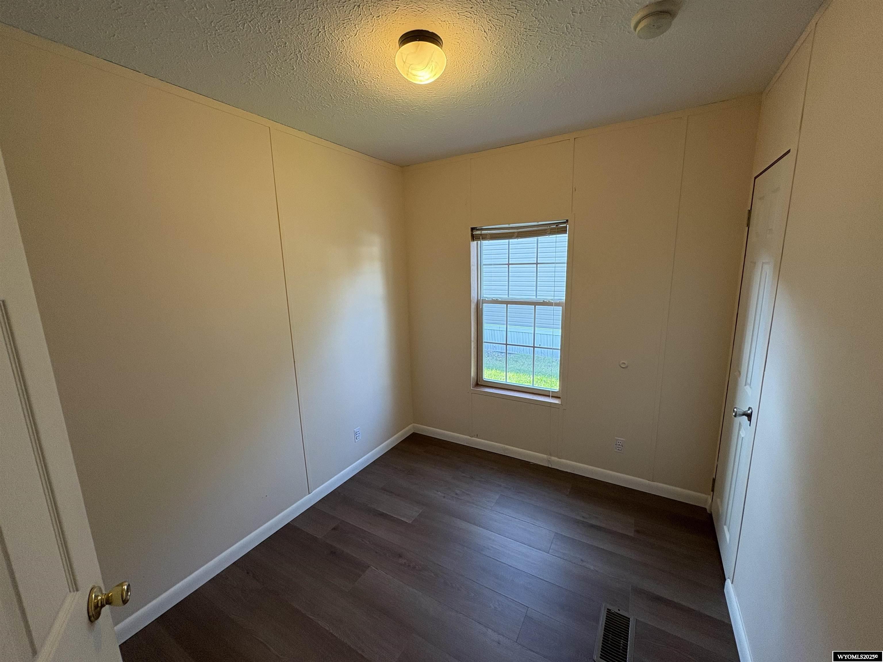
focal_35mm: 14
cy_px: 331
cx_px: 442
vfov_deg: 85.7
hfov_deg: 102.1
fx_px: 357
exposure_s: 1/60
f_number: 2.2
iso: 125
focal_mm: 2.22
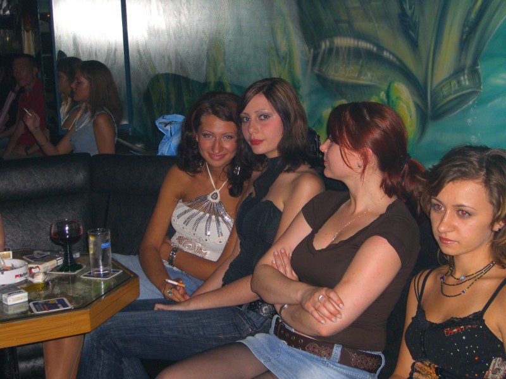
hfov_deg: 33.8
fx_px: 833
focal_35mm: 57
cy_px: 190
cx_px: 253
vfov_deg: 25.7
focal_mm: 11.8
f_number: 3.6
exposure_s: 1/60
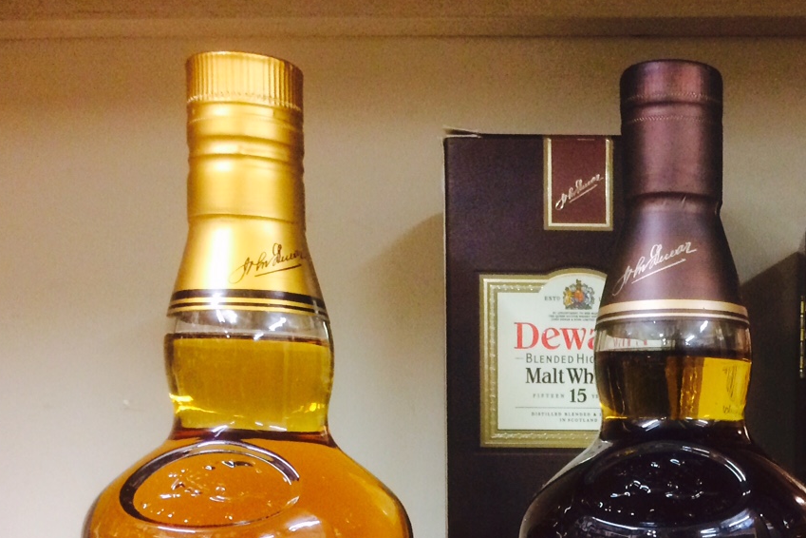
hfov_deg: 33.0
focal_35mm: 58
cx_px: 700
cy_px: 570
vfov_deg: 22.3
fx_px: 1298
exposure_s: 1/33
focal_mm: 4.15
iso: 250
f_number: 2.2
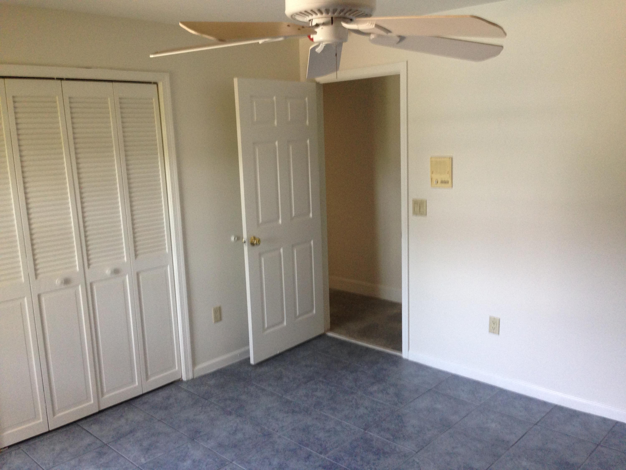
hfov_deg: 55.4
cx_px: 313
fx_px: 597
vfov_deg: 42.9
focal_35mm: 33
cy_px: 235
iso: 160
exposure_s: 1/20
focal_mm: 4.12
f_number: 2.4
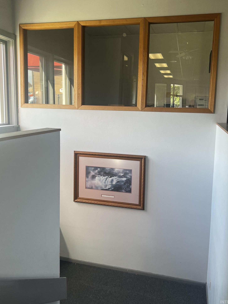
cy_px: 137
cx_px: 121
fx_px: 272
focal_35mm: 31
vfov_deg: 58.2
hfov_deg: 45.4
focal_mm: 5.7
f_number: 1.5
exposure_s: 1/121
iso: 64
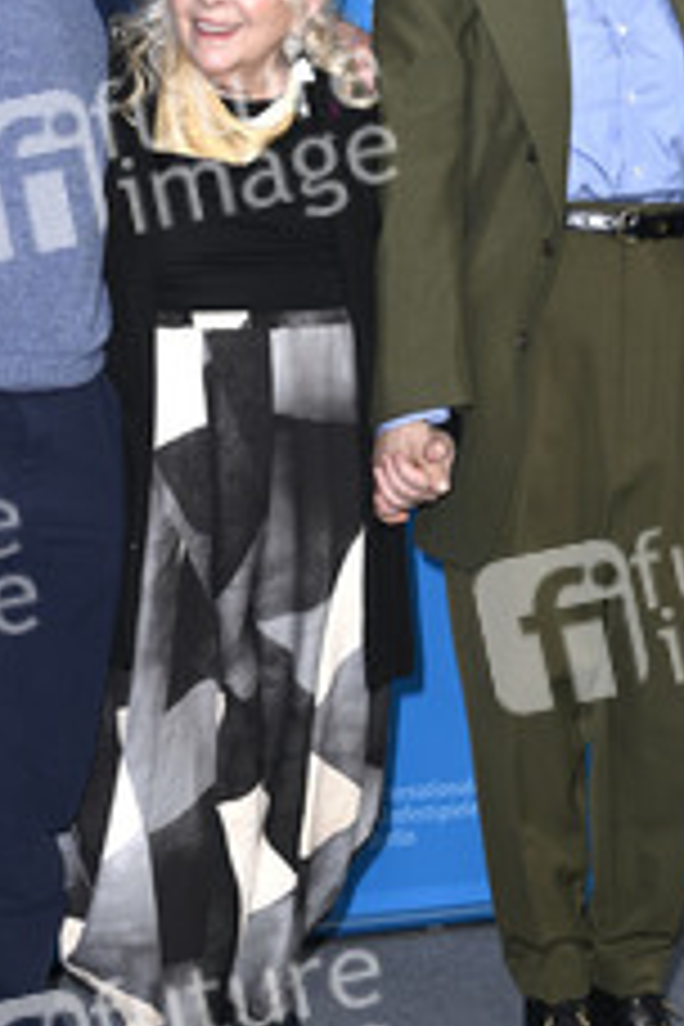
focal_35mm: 114
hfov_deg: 12.0
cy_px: 382
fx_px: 3249
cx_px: 297
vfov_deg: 17.9
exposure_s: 1/250
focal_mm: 65
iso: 800
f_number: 5.6
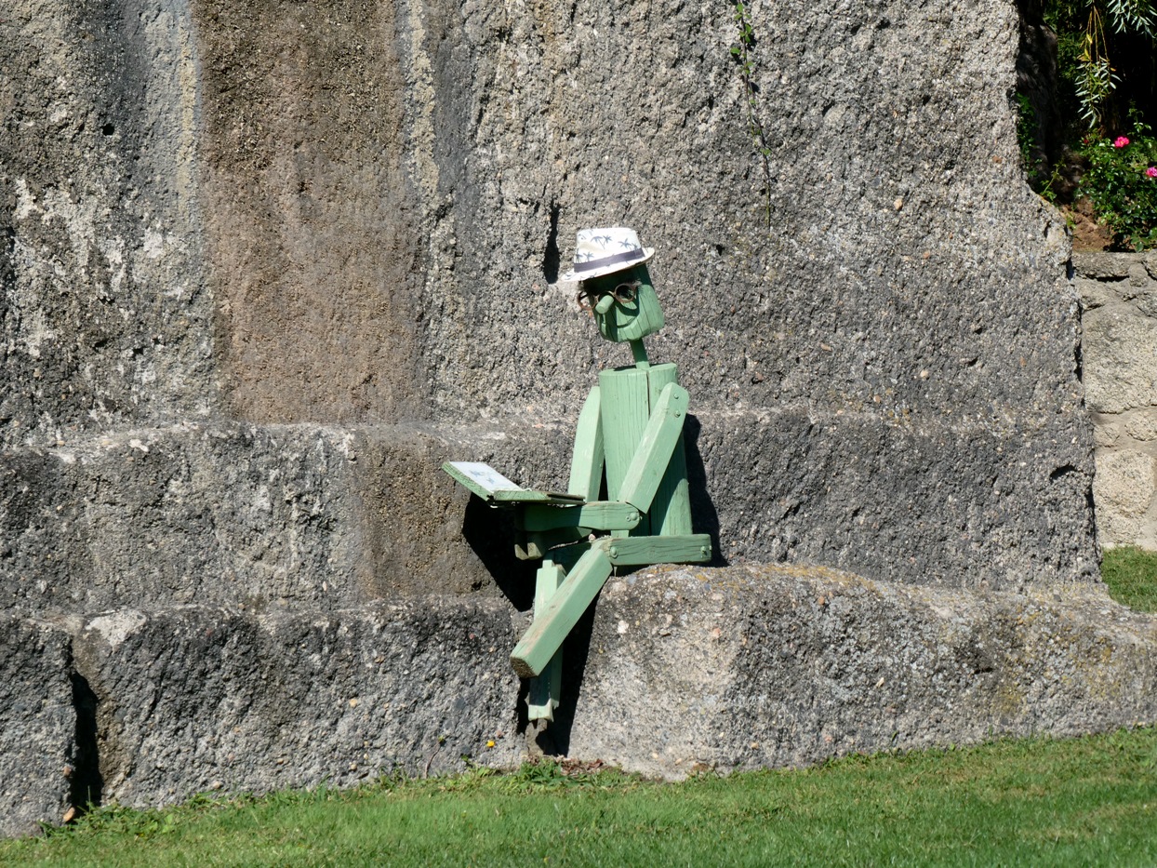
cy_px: 434
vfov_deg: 6.9
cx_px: 578
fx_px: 7153
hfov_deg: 9.2
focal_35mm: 214
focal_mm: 38.4
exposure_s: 1/400
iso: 80
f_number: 5.6
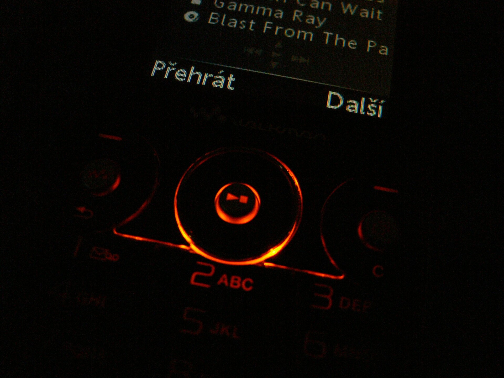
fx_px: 495
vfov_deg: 41.8
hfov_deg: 54.0
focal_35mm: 34
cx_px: 252
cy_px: 189
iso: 200
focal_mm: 6.3
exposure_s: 1/60
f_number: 2.8
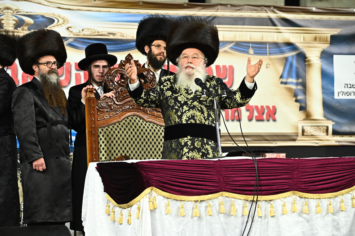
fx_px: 1380
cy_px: 118
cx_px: 178
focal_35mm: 140
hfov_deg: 14.7
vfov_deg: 9.8
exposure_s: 1/160
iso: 3200
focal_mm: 140
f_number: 6.3
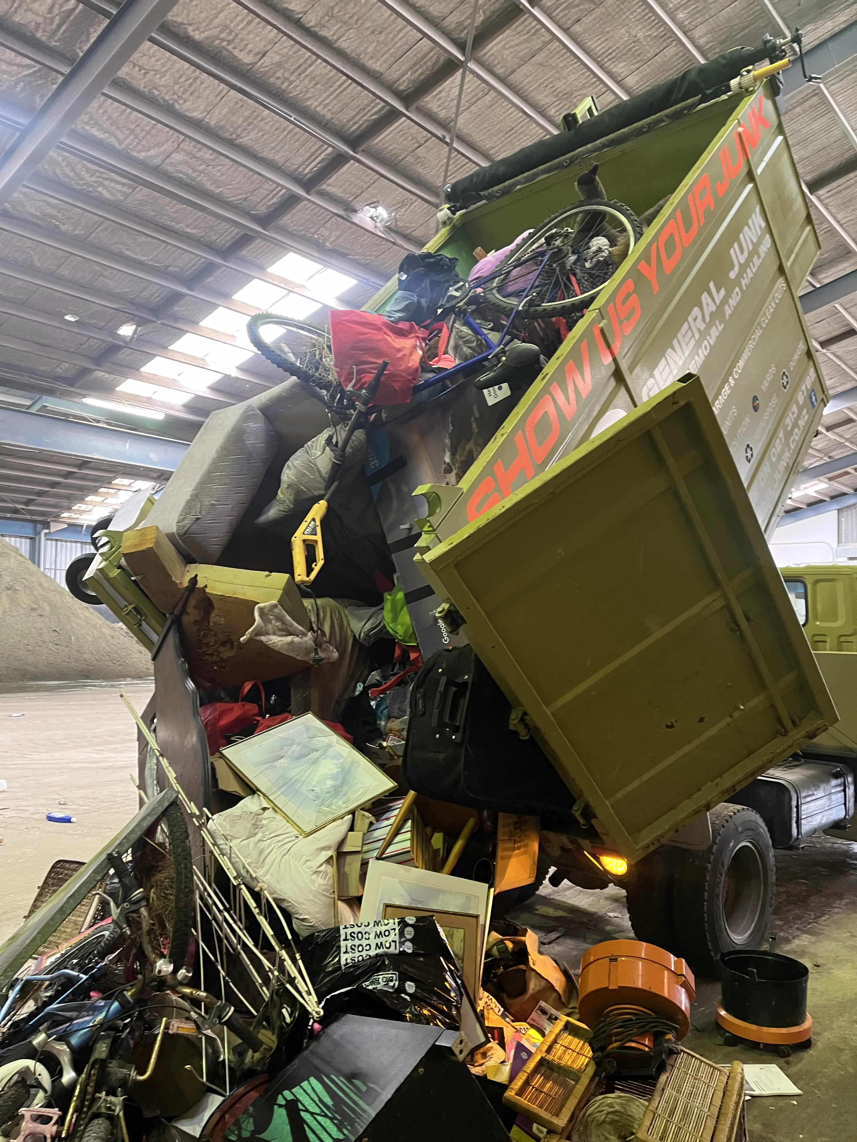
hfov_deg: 53.1
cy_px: 571
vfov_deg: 67.3
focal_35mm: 26
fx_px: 858
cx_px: 428
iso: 500
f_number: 1.6
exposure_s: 1/50
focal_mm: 5.1
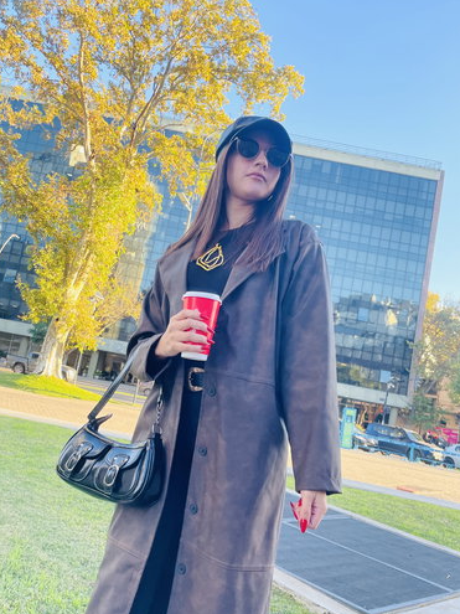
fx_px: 496
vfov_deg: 63.4
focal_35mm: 28
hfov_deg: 49.7
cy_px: 324
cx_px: 217
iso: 32
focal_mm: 4.2
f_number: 1.6
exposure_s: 1/170
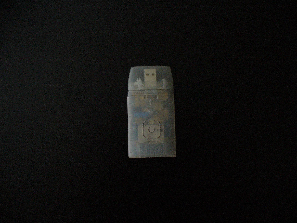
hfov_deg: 50.1
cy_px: 112
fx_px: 317
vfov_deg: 38.7
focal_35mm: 37
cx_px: 148
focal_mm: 6.1
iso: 200
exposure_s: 1/8
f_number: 2.8
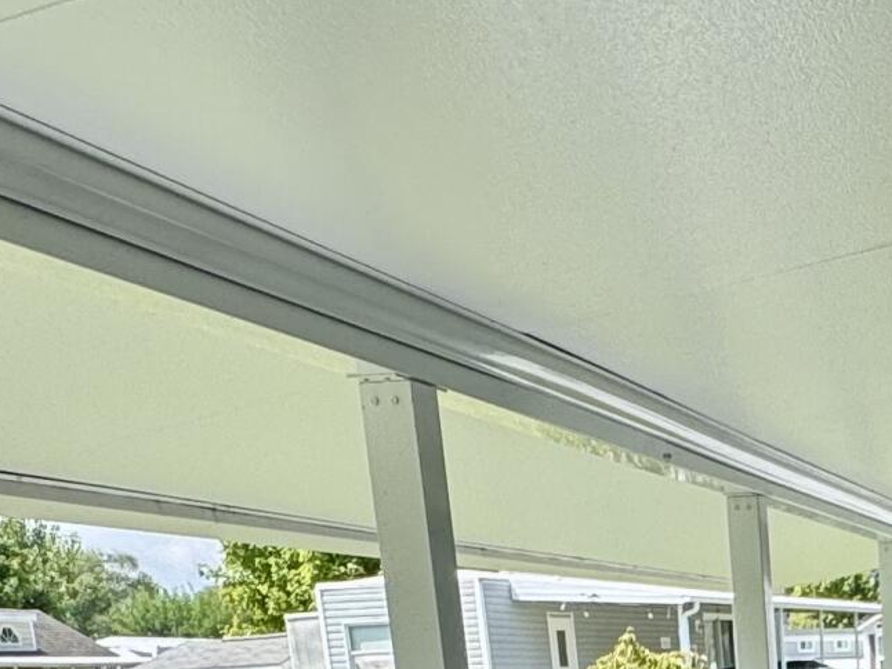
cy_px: 1174
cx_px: 990
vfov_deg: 18.3
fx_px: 1676
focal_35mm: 65
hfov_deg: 27.2
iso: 40
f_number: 2.2
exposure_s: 1/522
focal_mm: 2.22
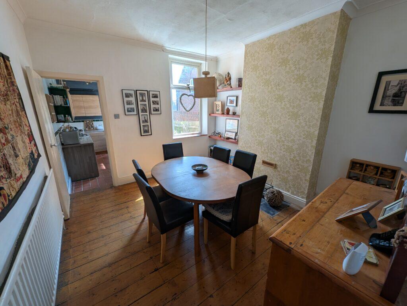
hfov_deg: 106.1
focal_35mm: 13
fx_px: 153
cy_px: 153
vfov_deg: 90.1
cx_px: 204
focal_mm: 1.95
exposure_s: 1/119
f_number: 2.2
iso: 44
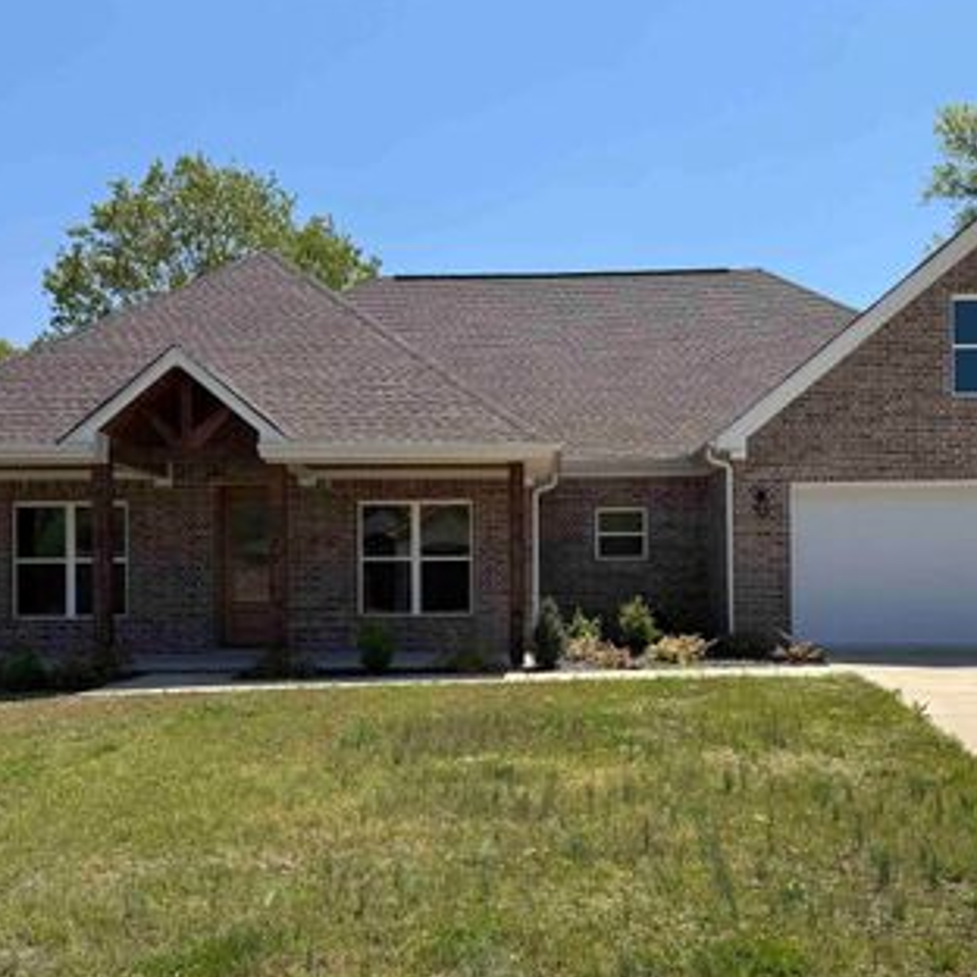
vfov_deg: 48.2
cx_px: 514
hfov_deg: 48.4
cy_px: 575
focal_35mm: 34
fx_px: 1086
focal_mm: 6.76
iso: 80
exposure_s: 1/4608
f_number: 1.78
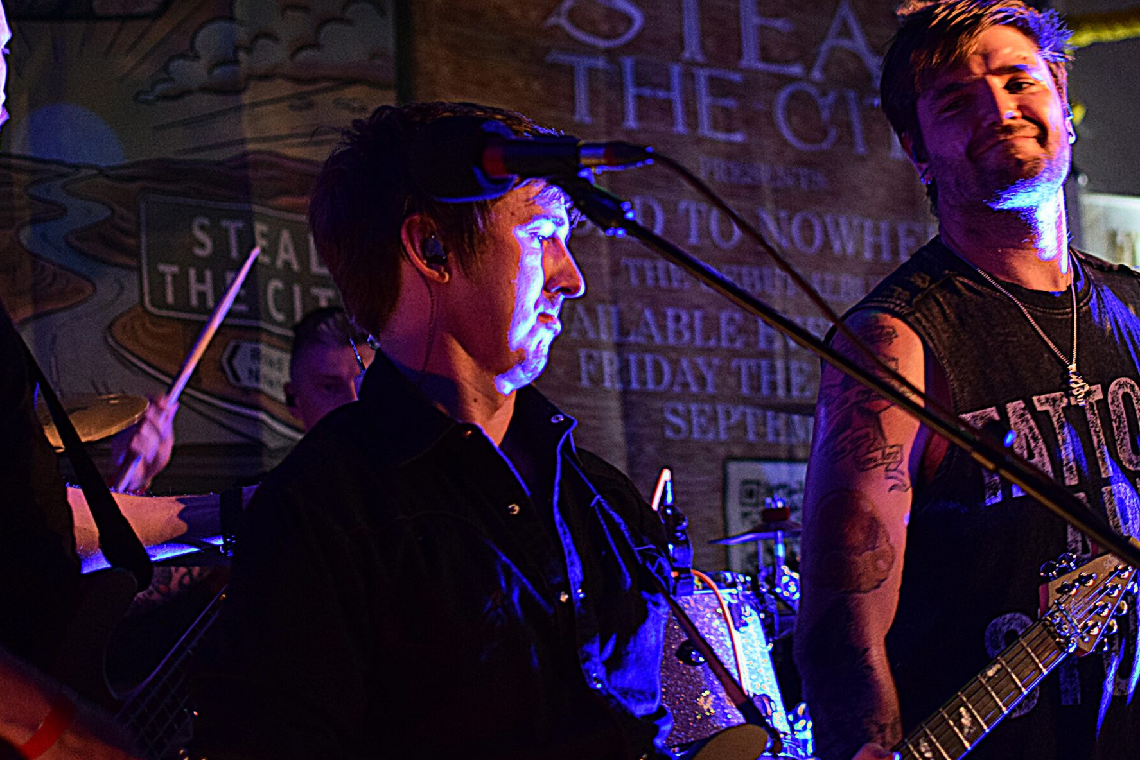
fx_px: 2398
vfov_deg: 18.0
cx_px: 728
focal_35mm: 76
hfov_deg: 26.6
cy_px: 292
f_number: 1.8
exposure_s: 1/60.2
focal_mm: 35
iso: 1400
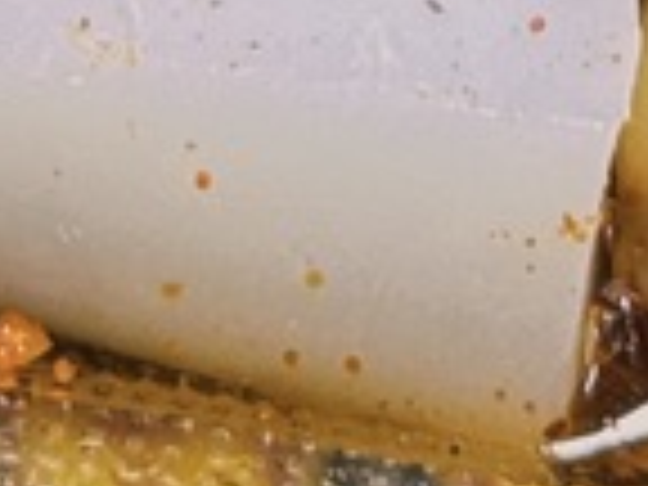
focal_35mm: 341
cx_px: 126
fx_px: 6383
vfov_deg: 4.2
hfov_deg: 5.8
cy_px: -1156
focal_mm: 6.76
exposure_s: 1/100
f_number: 1.78
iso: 50
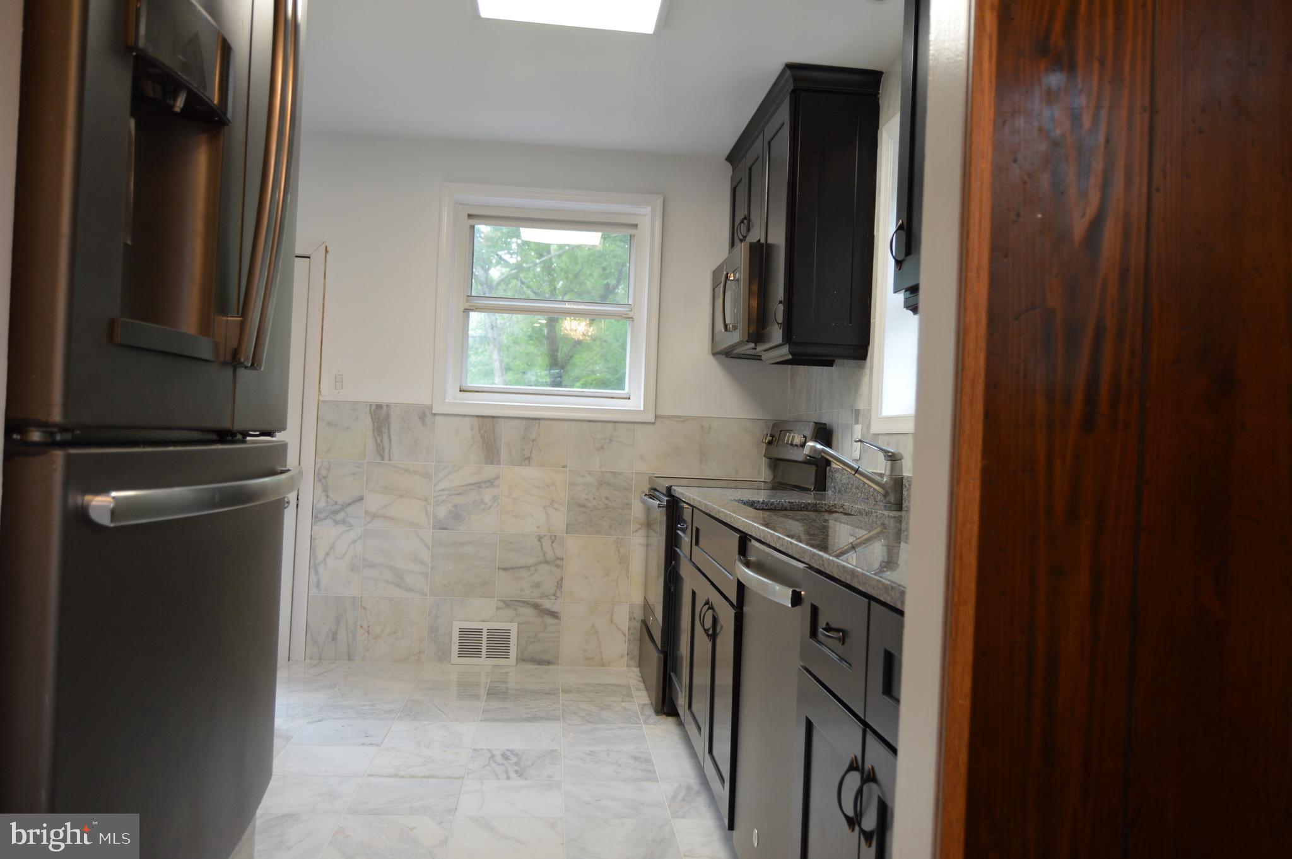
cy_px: 430
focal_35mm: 27
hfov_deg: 67.4
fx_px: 968
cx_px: 646
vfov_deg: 47.8
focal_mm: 18
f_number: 4
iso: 400
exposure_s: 1/60
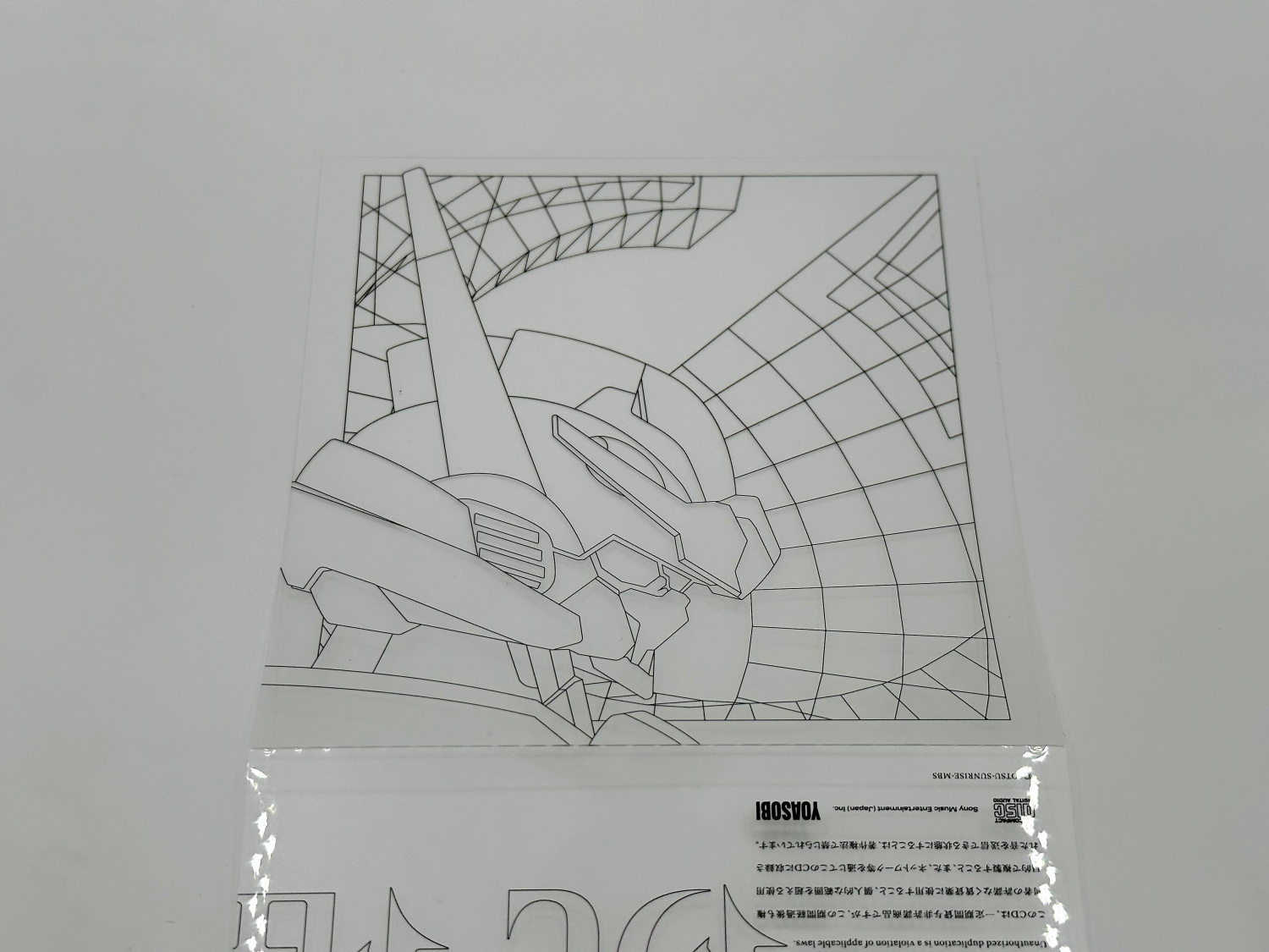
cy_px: 476
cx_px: 634
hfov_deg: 39.7
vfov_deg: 30.3
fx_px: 1760
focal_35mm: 48
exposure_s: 1/791
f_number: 1.78
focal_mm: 6.86
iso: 64
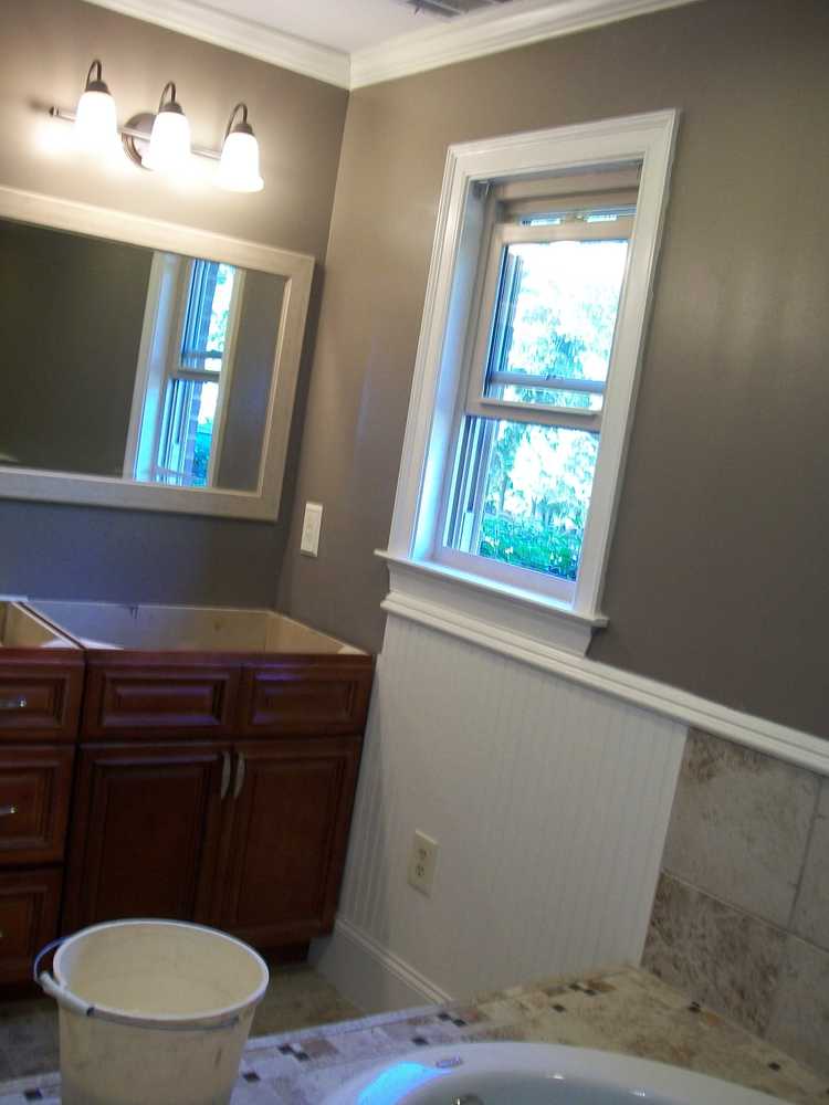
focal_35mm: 36
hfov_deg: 39.7
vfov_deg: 51.4
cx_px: 414
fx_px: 1150
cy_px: 552
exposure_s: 1/40
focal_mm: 6
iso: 160
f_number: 2.7
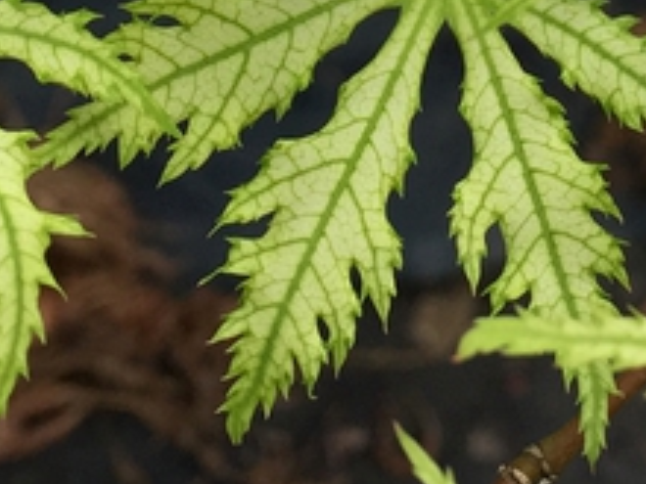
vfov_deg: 10.4
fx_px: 2519
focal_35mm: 135
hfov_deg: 14.6
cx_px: 484
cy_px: -343
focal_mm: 4.15
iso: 32
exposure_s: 1/573
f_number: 2.2
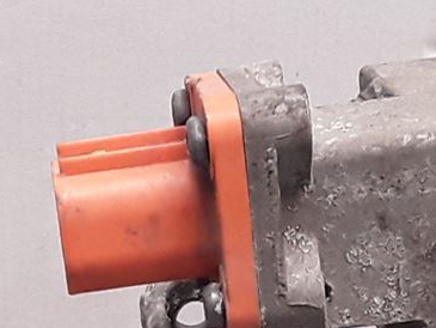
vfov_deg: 9.0
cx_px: 90
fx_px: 1978
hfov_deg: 12.5
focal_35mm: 157
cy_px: 593
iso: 100
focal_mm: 2.91
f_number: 1.9
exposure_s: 1/100
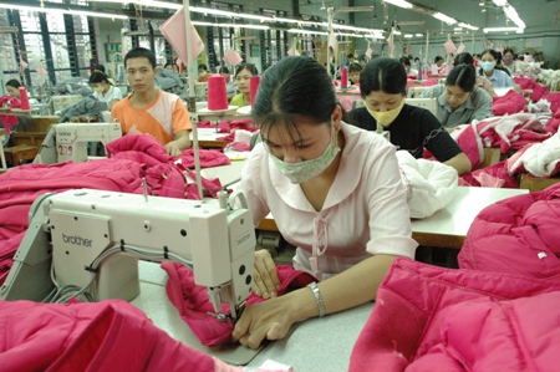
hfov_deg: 57.3
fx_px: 513
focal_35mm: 33
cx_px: 280
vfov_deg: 39.9
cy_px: 186
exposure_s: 1/25
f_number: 8
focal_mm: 22
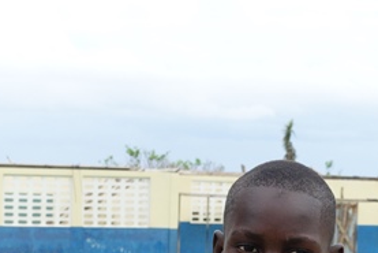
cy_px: 283
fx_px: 1744
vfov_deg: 8.2
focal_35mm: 166
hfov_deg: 12.3
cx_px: 320
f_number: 6.3
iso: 400
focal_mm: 25.7
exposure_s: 1/640
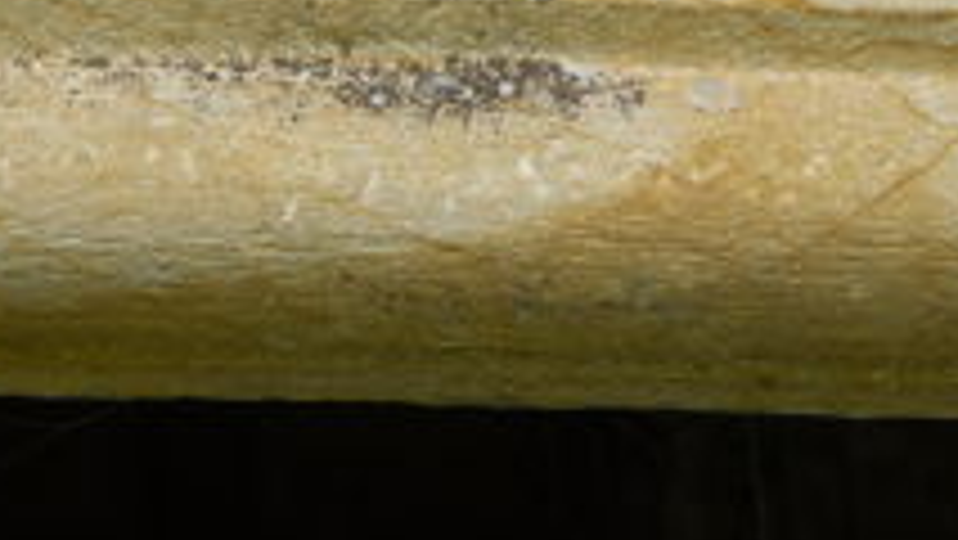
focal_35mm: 103
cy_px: -284
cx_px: 216
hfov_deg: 20.5
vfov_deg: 11.3
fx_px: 2617
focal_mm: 30
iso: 100
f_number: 7.1
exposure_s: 1/80
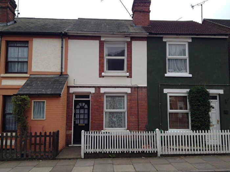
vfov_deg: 40.7
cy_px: 86
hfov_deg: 52.6
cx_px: 115
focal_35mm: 35
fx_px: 233
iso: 50
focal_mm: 4.28
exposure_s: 1/717
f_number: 2.4
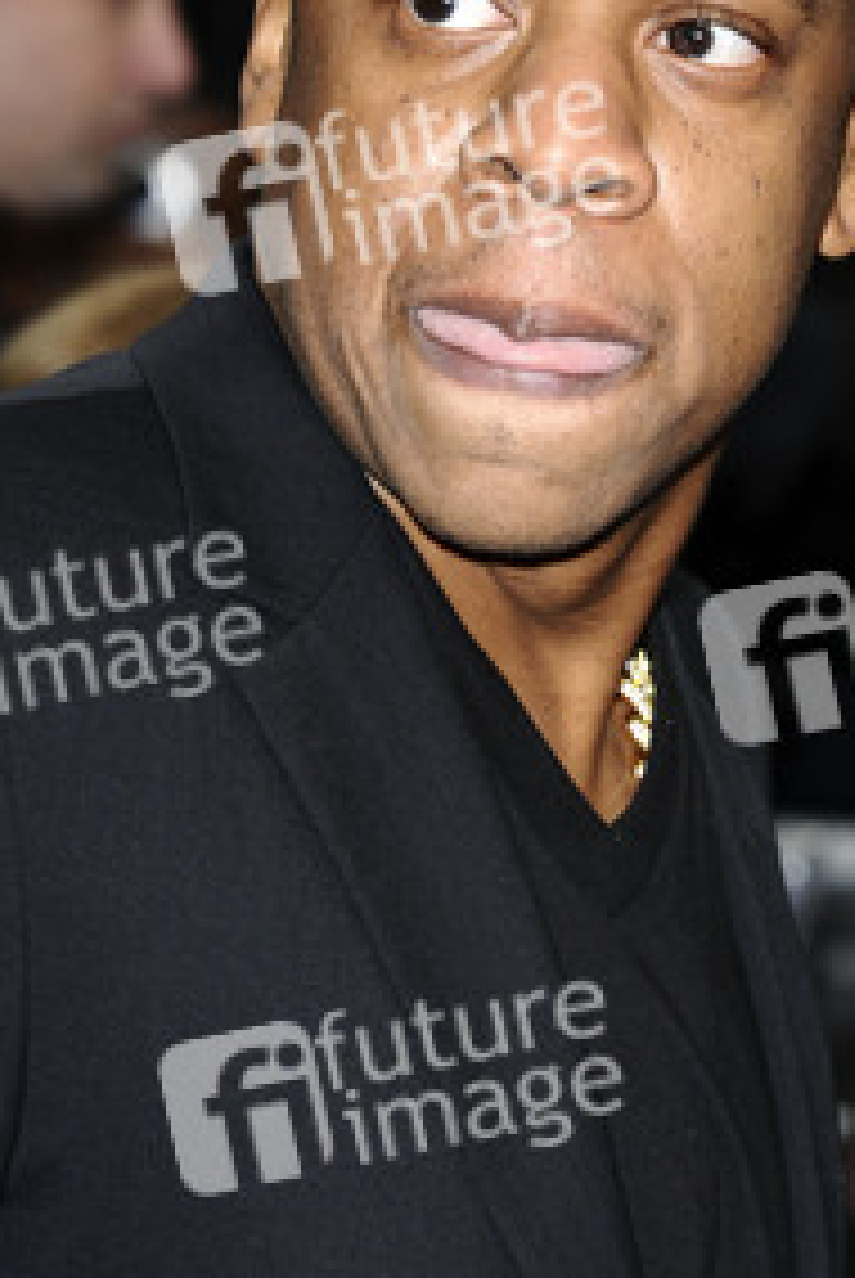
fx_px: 6006
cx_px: 524
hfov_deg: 8.1
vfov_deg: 12.1
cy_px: 414
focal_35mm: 169
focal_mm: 80
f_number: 5
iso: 320
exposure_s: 1/250
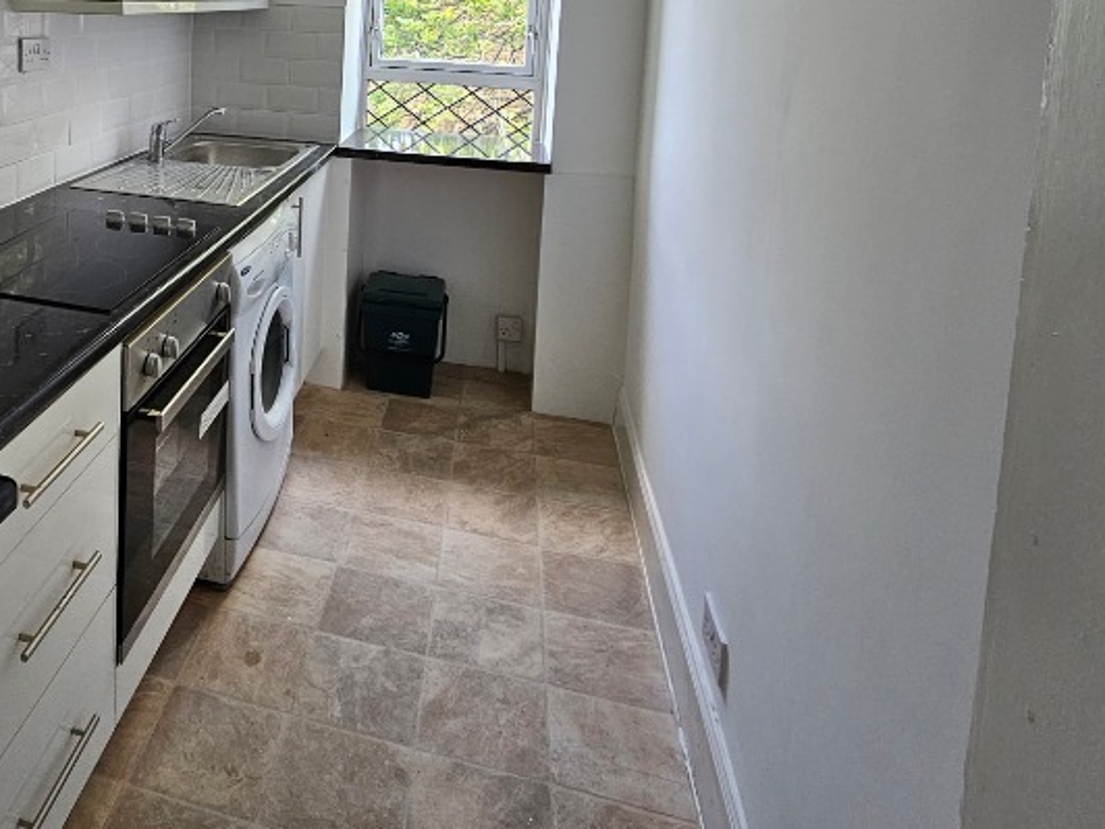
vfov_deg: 49.1
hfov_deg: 63.6
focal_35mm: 25
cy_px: 87
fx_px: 798
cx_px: 226
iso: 100
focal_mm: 2.2
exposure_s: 1/50
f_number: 2.2
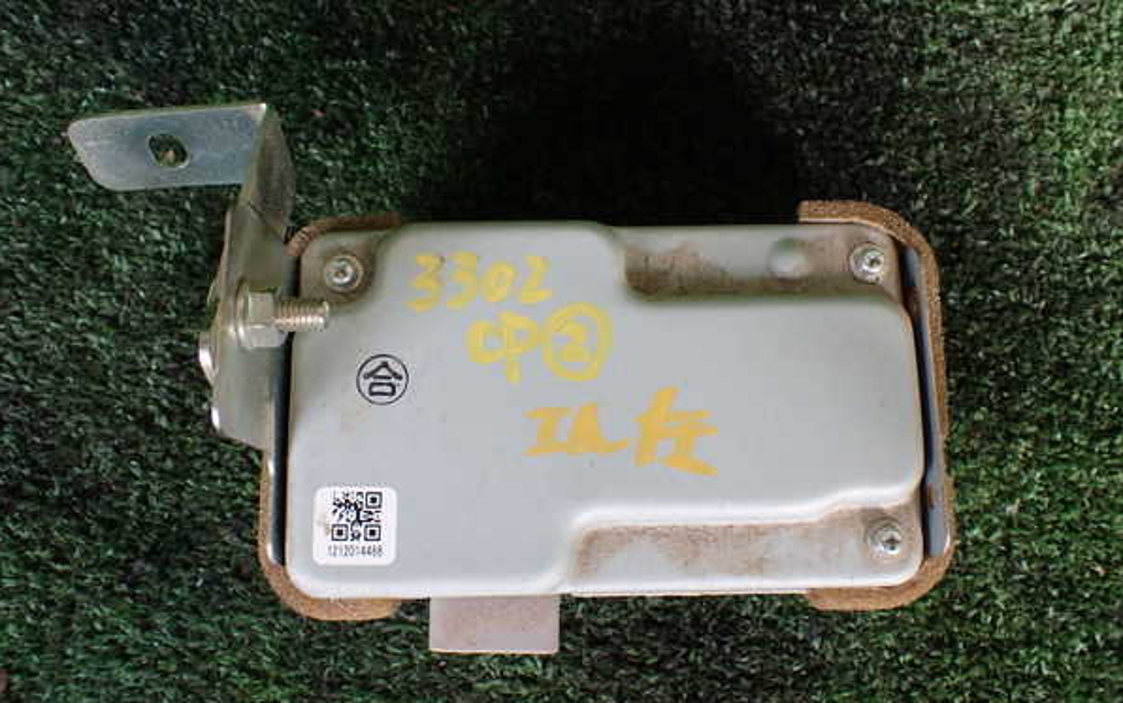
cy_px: 349
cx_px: 560
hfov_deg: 59.6
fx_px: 980
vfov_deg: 39.5
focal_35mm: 32
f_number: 2.3
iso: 200
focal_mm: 5.4
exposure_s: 1/125
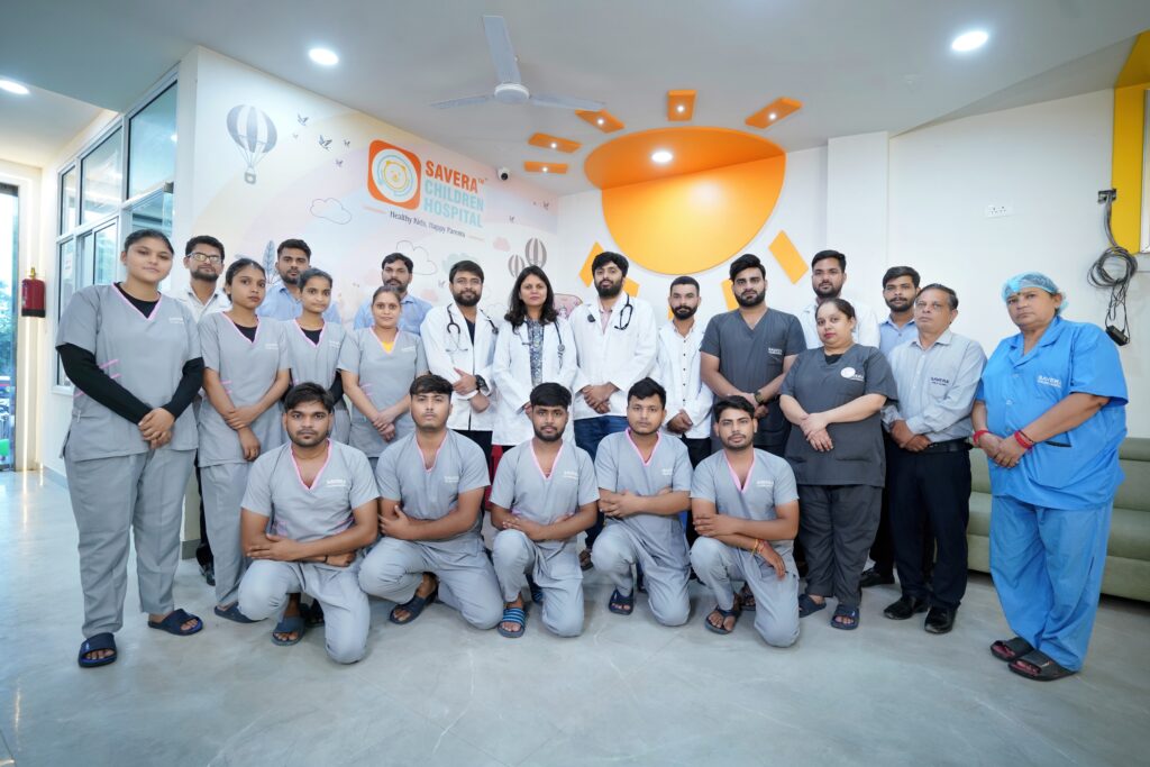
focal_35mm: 17
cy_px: 384
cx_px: 575
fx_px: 543
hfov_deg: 93.3
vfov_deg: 70.5
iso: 1000
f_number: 3.2
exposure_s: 1/100
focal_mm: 17
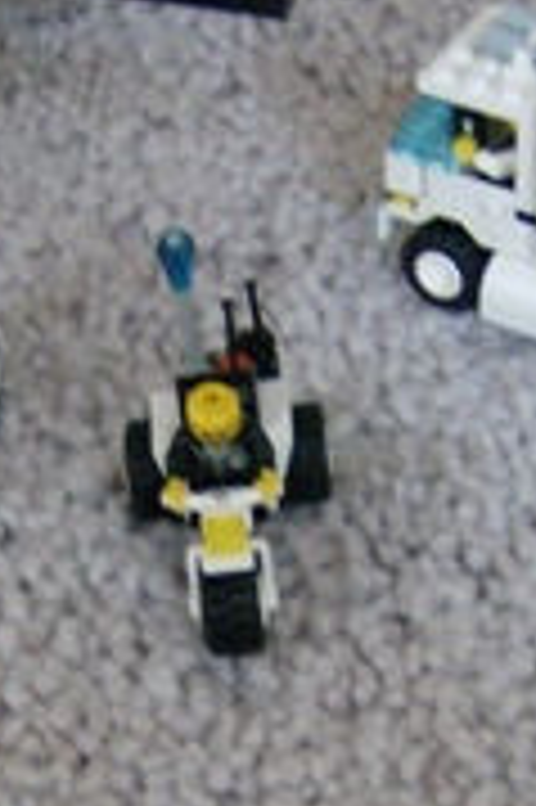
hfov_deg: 9.3
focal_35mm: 147
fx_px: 3289
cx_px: 104
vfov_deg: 13.9
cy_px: 680
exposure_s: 1/12.1
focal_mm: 6
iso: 200
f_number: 2.8
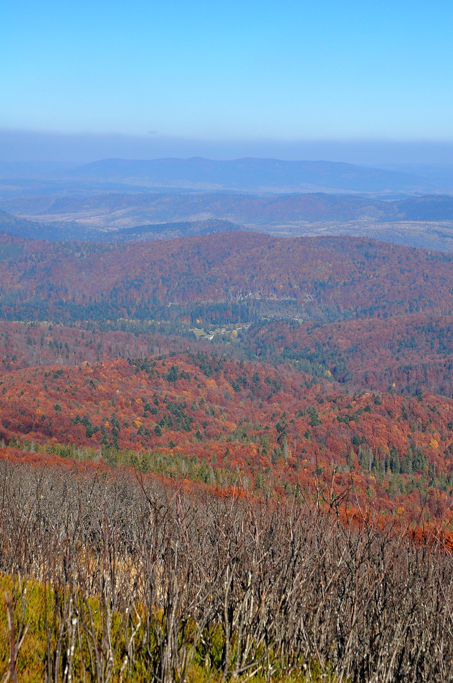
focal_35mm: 63
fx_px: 1192
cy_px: 342
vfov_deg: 31.9
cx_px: 226
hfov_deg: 21.5
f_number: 11
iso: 400
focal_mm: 42
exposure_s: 1/500
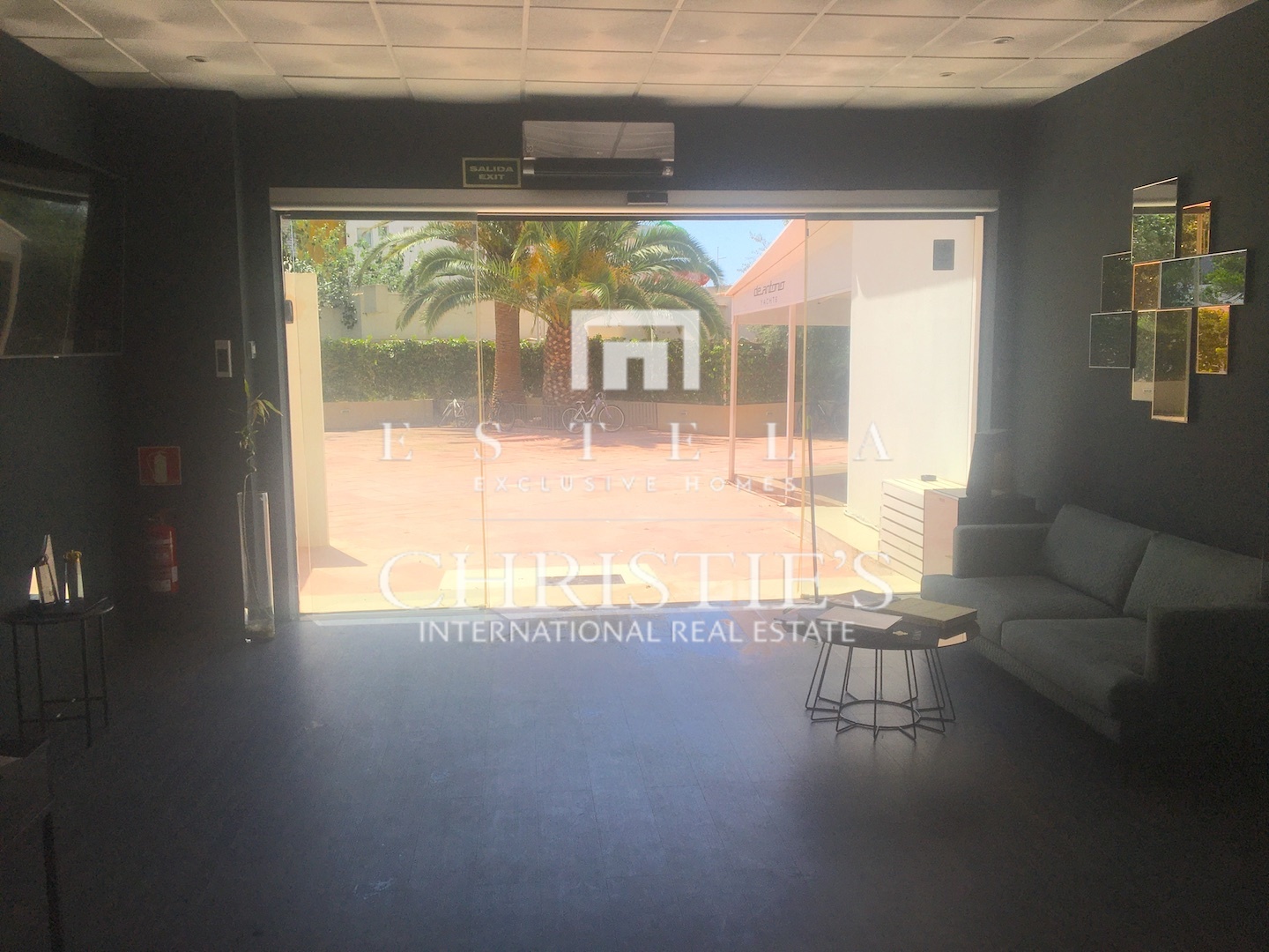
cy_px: 476
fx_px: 1063
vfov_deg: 48.2
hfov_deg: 61.7
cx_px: 634
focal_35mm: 29
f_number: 2.2
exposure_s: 1/1603
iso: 25
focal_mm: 4.15
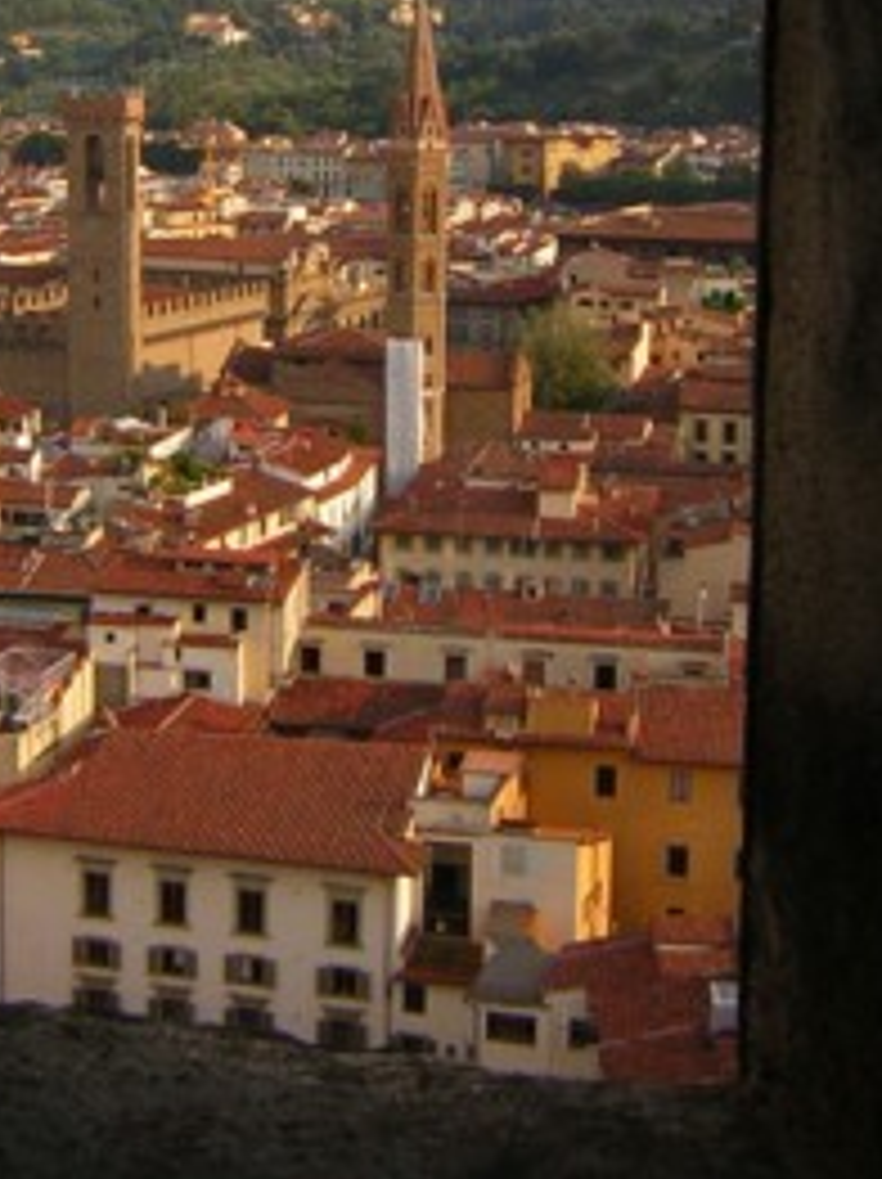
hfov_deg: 22.1
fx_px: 2246
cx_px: 306
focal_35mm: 66
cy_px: 392
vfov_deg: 29.2
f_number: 5.2
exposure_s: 1/198
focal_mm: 4.7
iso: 50
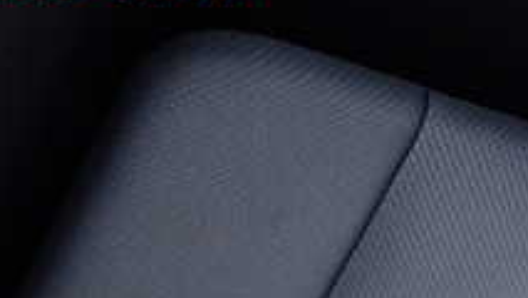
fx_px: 1204
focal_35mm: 86
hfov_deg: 23.6
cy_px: 507
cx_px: 538
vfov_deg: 13.0
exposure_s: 1/40
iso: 200
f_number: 2.2
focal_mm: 5.05
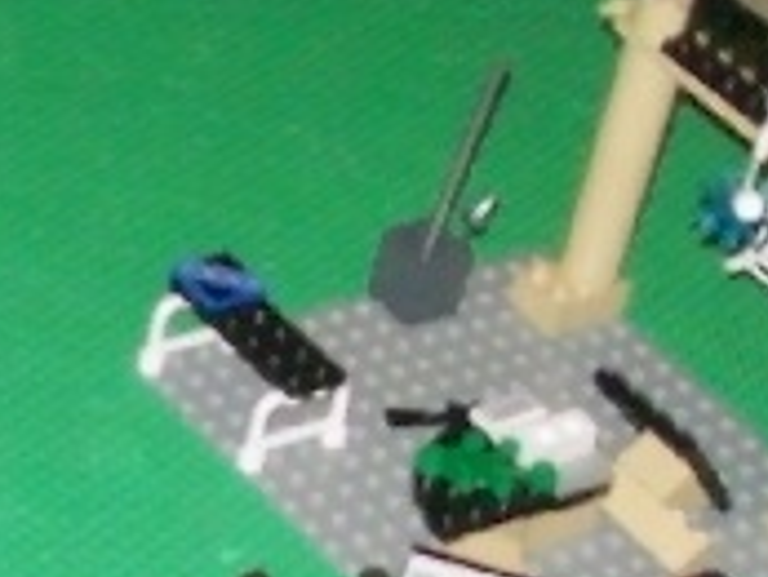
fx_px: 3685
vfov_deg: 8.9
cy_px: 475
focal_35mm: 166
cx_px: -453
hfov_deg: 11.3
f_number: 2.7
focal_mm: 6
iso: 160
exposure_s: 1/64
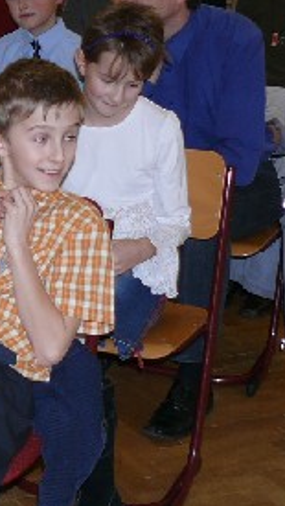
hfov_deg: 9.9
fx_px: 1489
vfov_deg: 19.1
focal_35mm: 111
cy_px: 96
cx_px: -349
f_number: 2.8
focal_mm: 7.4
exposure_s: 1/30
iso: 100
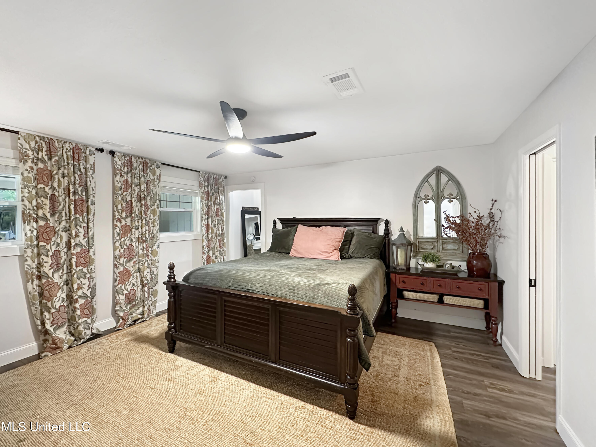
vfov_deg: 85.7
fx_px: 241
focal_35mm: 14
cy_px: 224
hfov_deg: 102.1
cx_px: 298
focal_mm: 2.22
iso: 1250
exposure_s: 1/40
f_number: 2.2
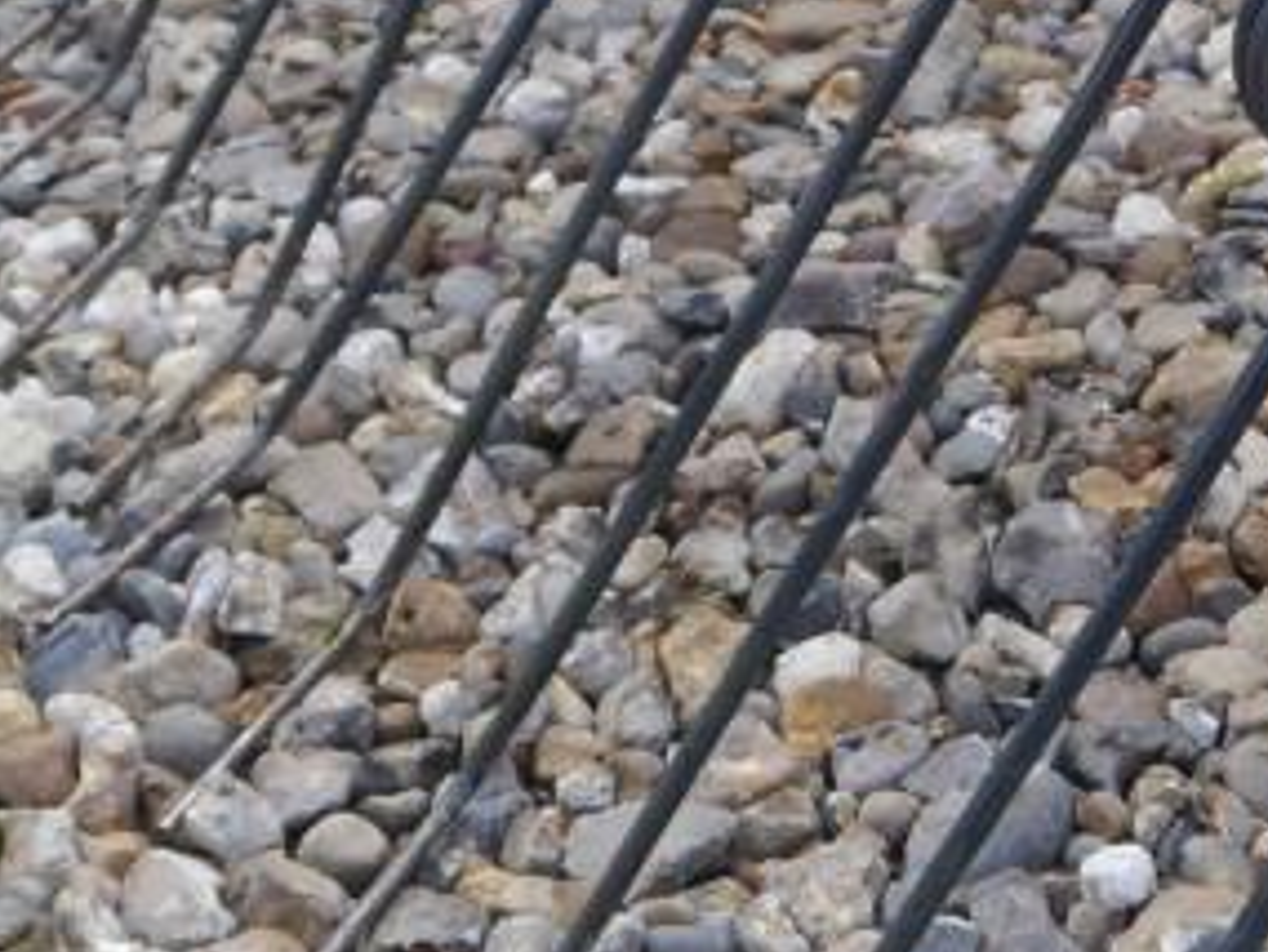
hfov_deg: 16.1
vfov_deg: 12.1
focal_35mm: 122
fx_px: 4471
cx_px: 908
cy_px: 151
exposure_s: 1/125
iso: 160
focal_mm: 17
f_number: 4.5
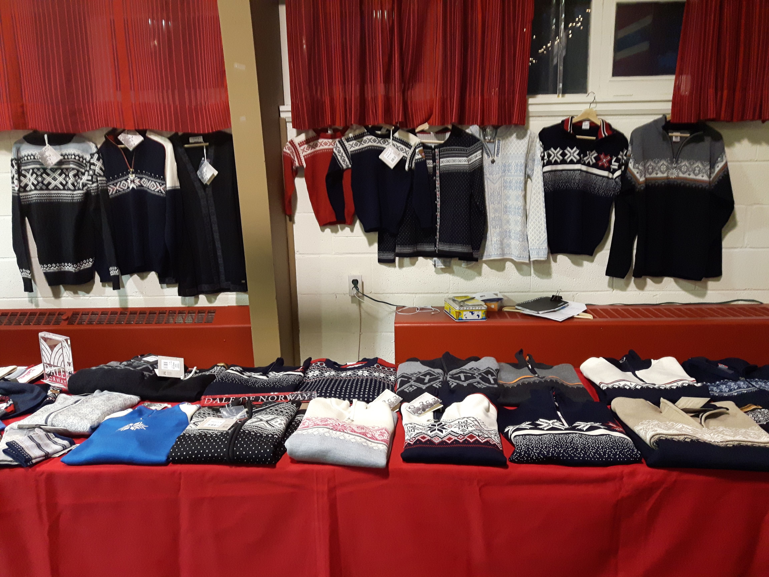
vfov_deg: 45.4
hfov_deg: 58.4
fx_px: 689
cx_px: 384
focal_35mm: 31
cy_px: 288
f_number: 1.9
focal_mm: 3.7
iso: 250
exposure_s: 1/17
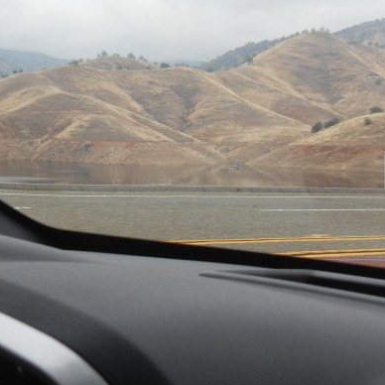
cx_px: 86
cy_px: 142
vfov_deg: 24.6
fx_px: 881
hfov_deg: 24.3
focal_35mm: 70
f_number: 3.5
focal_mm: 5.4
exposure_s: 1/497
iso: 160
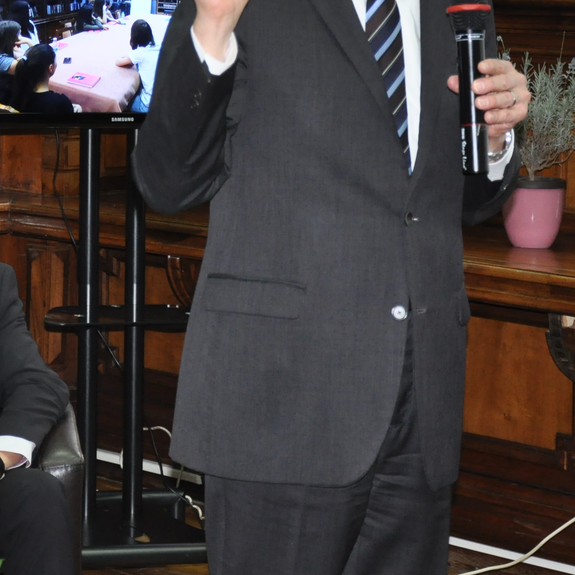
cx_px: 59
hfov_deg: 13.0
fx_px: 2499
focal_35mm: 133
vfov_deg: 13.0
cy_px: 62
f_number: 4.5
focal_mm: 38
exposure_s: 1/60
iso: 800
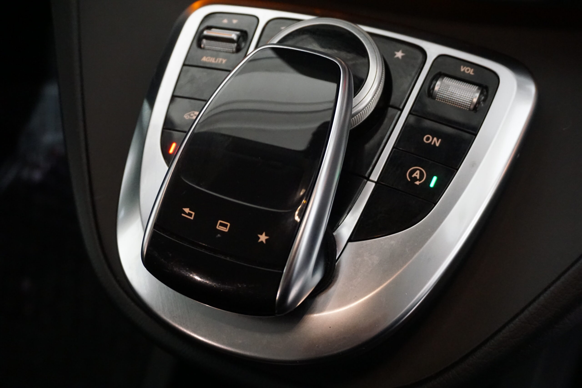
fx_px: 655
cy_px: 194
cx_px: 291
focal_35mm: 40
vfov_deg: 33.0
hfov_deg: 47.9
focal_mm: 27
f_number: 4.5
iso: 3200
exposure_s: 1/15
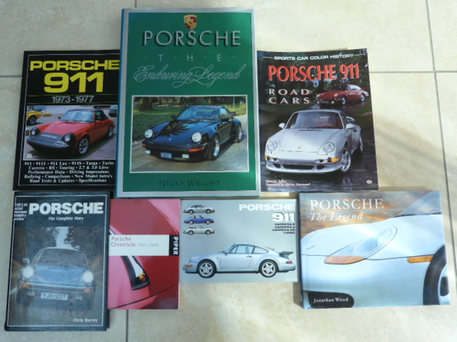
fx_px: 330
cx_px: 228
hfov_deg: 69.4
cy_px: 171
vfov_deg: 54.9
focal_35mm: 25
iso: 80
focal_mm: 4.5
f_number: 3.2
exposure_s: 1/100
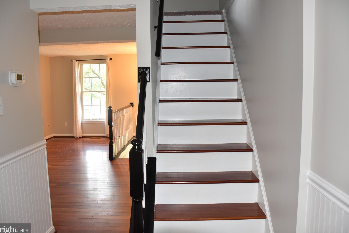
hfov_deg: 65.5
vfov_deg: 46.4
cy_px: 116
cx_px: 172
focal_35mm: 28
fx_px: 271
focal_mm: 18
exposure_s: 1/80
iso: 800
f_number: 4.5
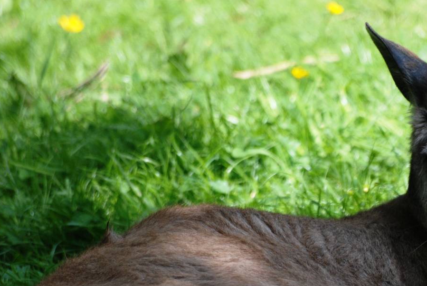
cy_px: 209
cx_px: 375
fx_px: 9513
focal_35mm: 801
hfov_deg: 2.6
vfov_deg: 1.7
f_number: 5.6
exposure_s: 1/500
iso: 360
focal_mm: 300
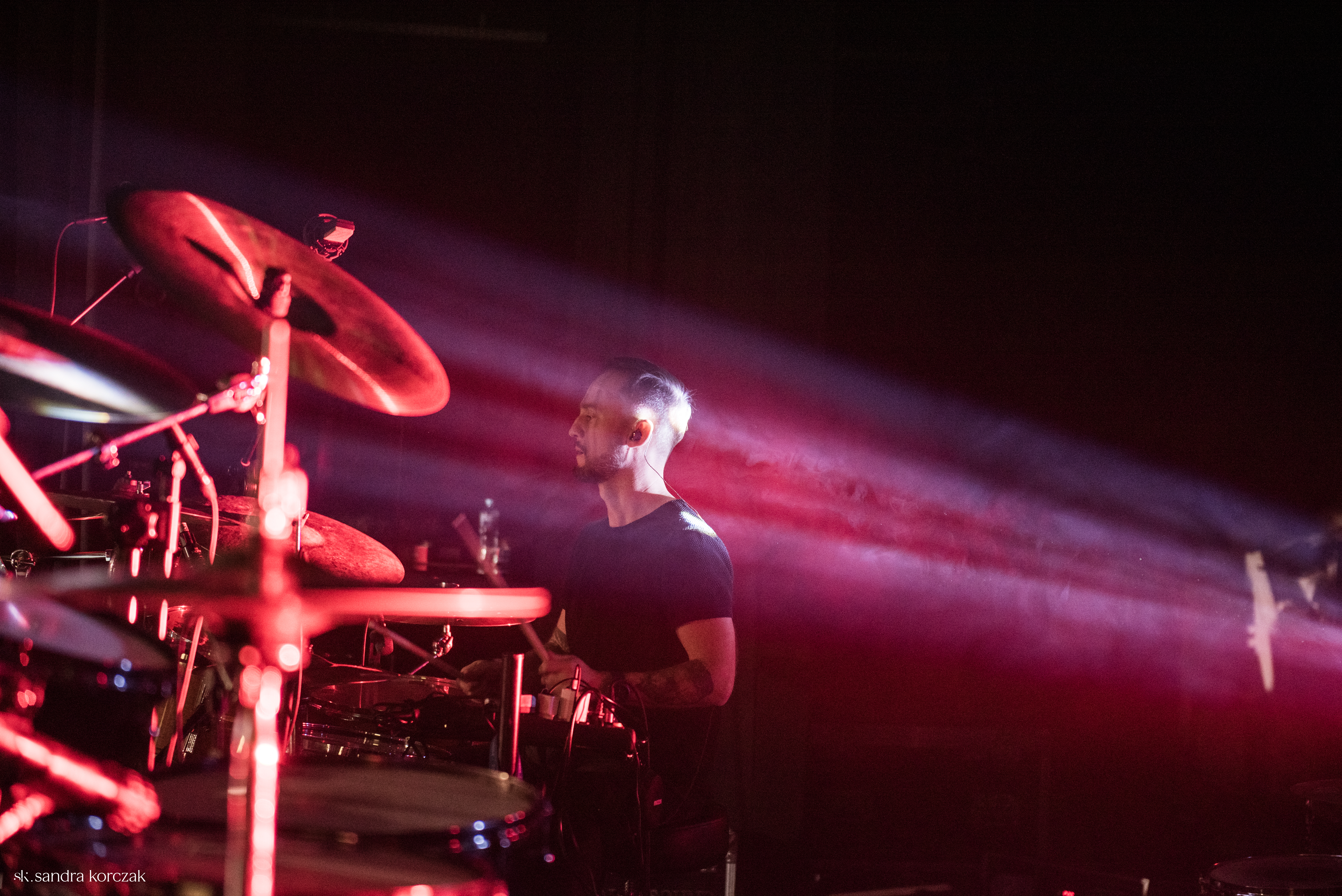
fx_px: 2610
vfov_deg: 19.5
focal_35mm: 70
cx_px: 671
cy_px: 448
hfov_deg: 28.8
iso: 1250
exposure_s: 1/200
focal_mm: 70
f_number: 3.2
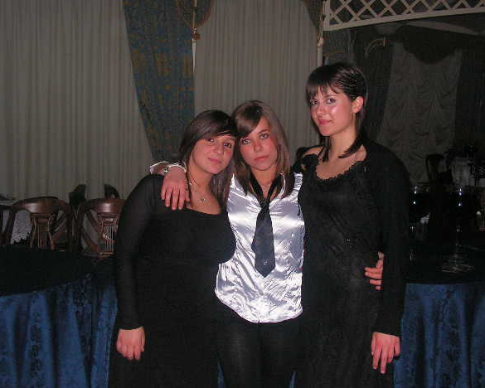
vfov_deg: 32.1
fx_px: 675
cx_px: 264
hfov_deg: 39.5
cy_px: 192
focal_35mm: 47
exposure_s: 1/40
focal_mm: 7.4
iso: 200
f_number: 3.2
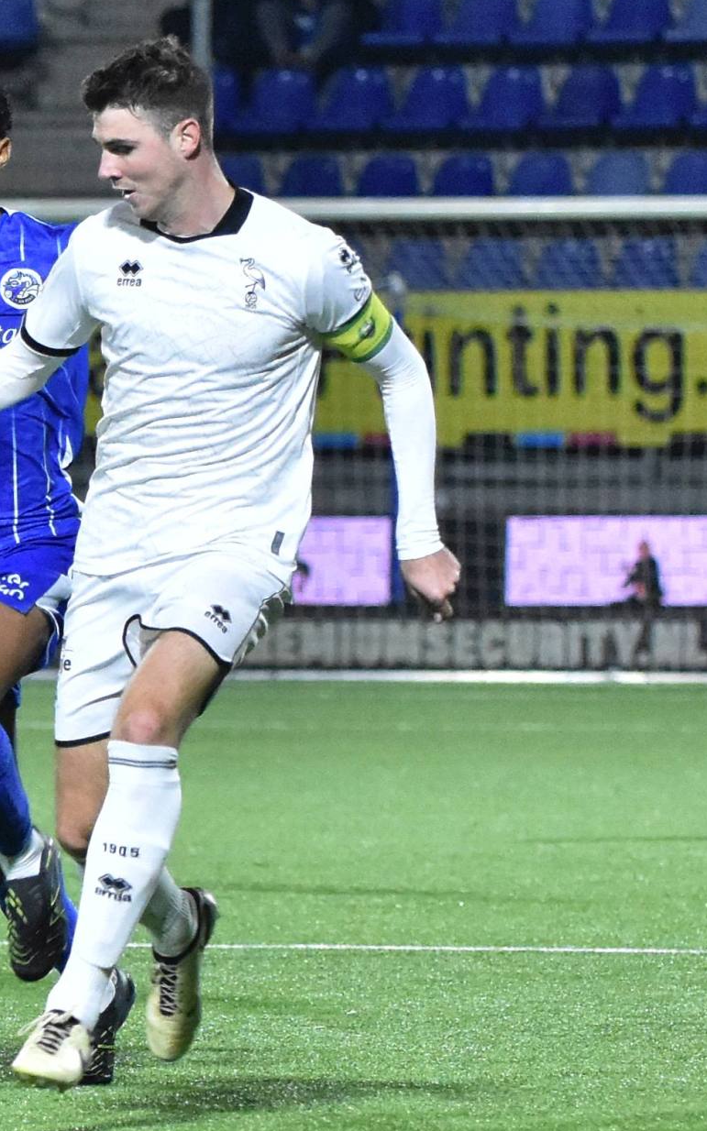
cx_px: -45
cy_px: 577
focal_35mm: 250
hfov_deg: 5.2
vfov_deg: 8.4
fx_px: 7703
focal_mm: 105
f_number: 2.8
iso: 3200
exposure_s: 1/640
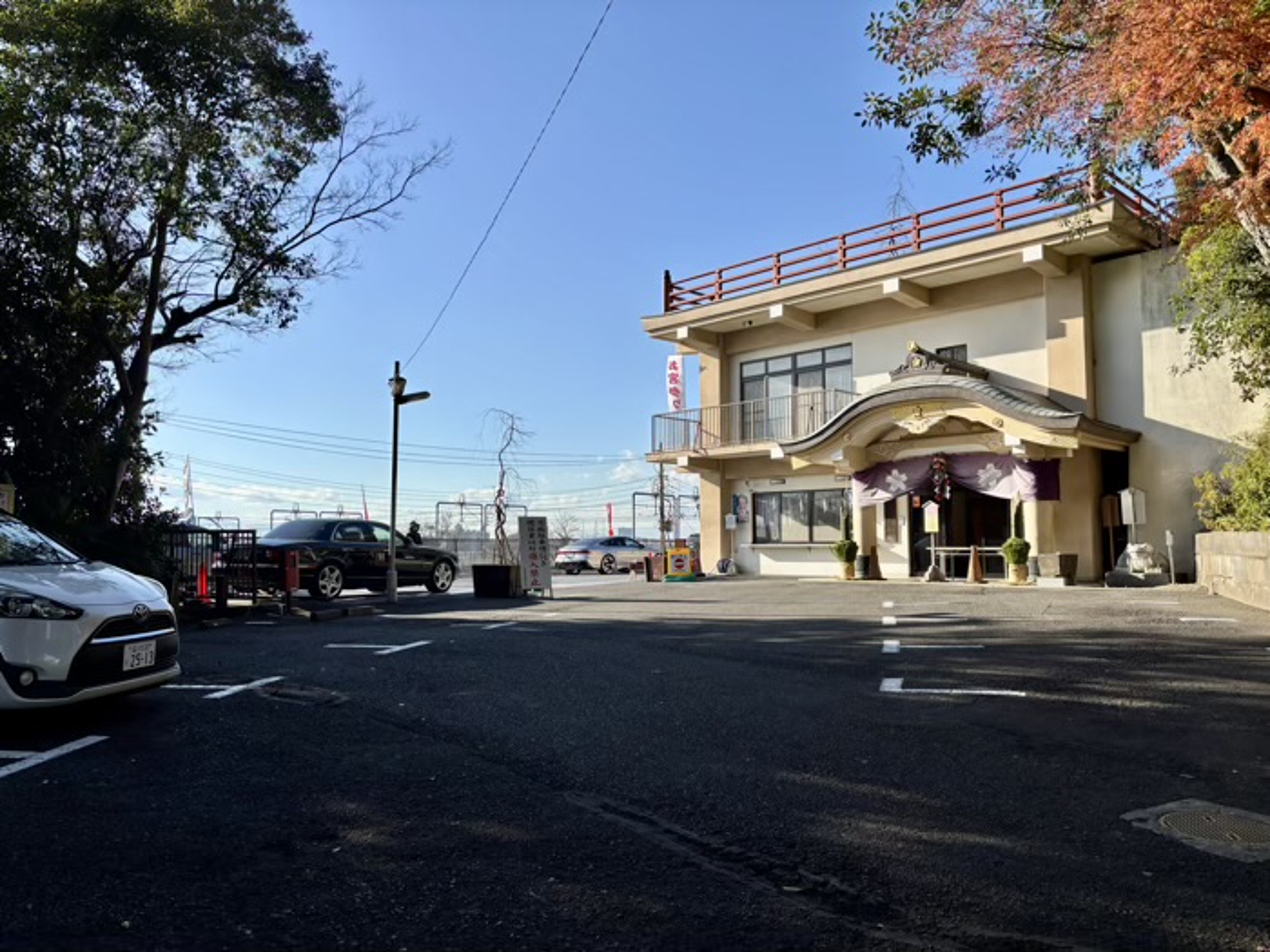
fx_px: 954
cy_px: 476
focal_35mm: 26
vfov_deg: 53.1
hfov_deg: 67.3
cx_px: 635
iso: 50
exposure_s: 1/2933
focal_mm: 5.96
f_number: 1.6
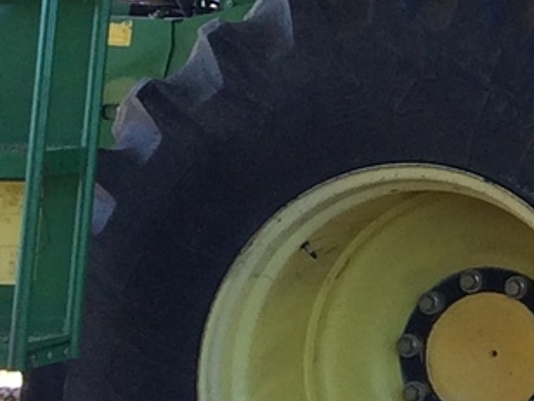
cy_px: -219
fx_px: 2977
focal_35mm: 193
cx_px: 1387
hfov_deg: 9.0
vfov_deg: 7.5
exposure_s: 1/249
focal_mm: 4.15
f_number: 2.2
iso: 32
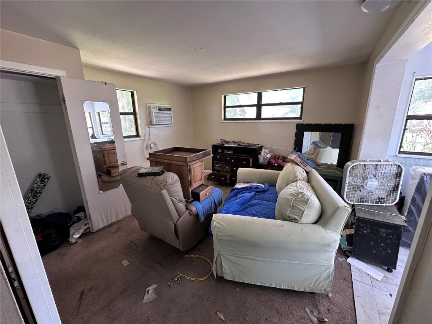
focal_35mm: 14
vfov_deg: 85.7
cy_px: 162
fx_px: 175
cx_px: 216
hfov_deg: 102.1
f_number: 2.2
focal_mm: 2.22
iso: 320
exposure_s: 1/70
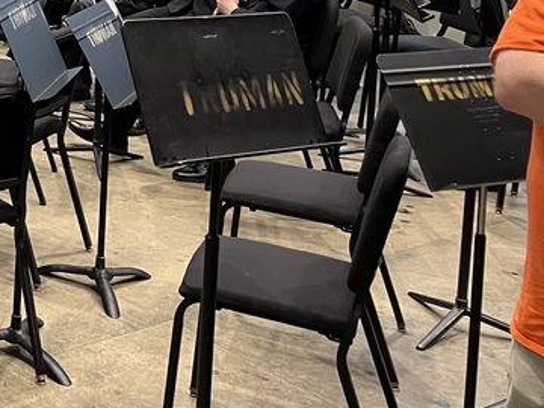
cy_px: -141
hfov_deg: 23.1
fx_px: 1163
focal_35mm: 74
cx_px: -181
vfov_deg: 18.4
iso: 200
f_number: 1.5
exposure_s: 1/60
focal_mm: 5.7
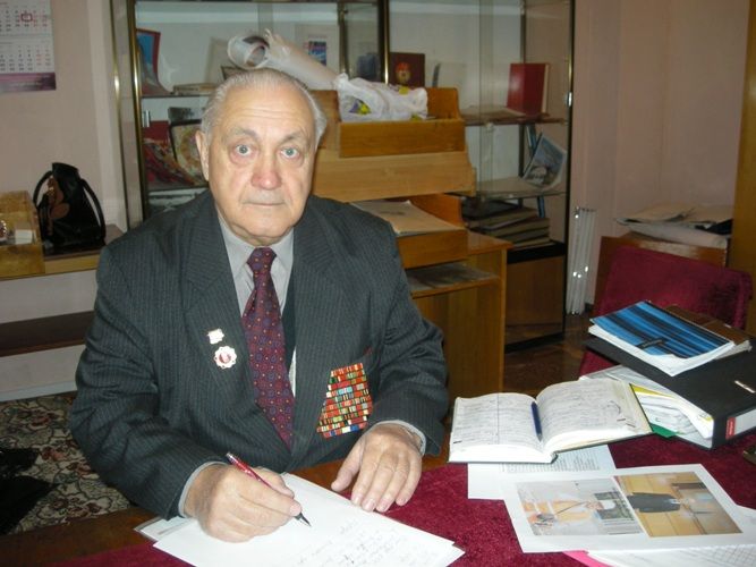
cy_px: 284
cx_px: 378
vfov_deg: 40.7
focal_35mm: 35
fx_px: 764
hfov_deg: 52.6
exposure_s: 1/30
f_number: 2.8
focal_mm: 5.7
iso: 114
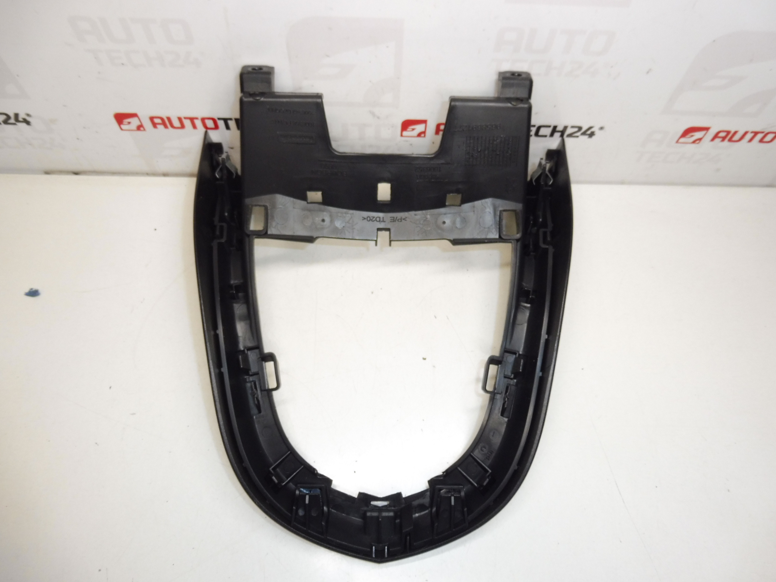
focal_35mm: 24
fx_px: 538
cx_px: 388
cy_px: 291
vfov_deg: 56.8
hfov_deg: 71.6
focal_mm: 4.3
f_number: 3.5
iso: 200
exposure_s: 1/100
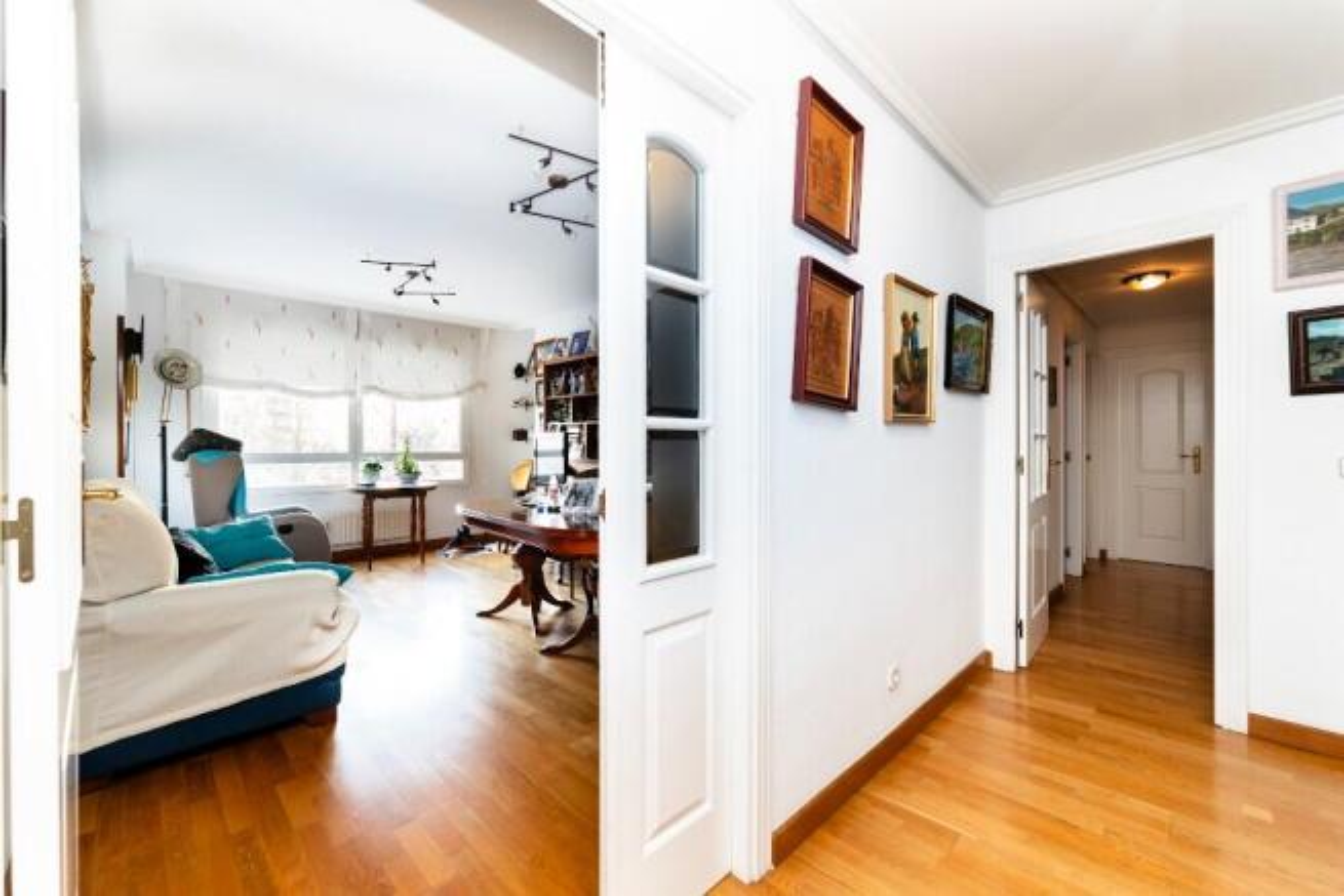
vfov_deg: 81.2
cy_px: 448
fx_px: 523
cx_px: 672
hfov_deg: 104.2
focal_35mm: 14
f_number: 6.3
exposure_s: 1/3
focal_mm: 14
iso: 100
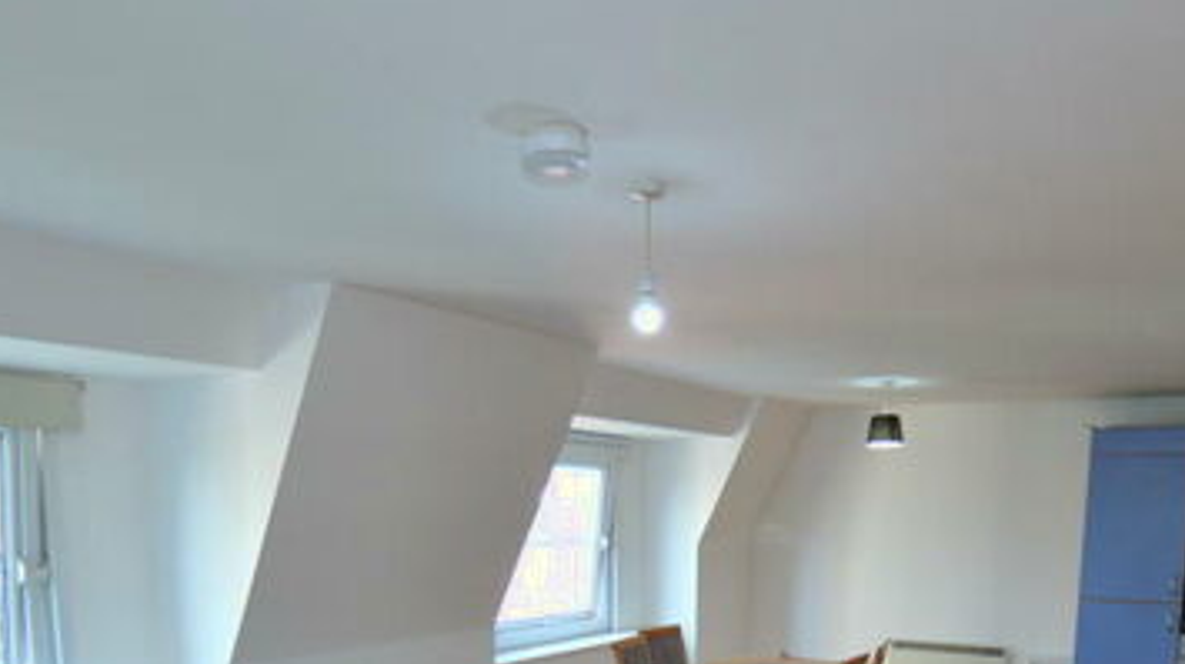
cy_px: 687
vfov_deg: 33.9
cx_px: 618
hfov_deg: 62.6
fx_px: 973
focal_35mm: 31
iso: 400
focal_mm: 10
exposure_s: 1/80
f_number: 4.5
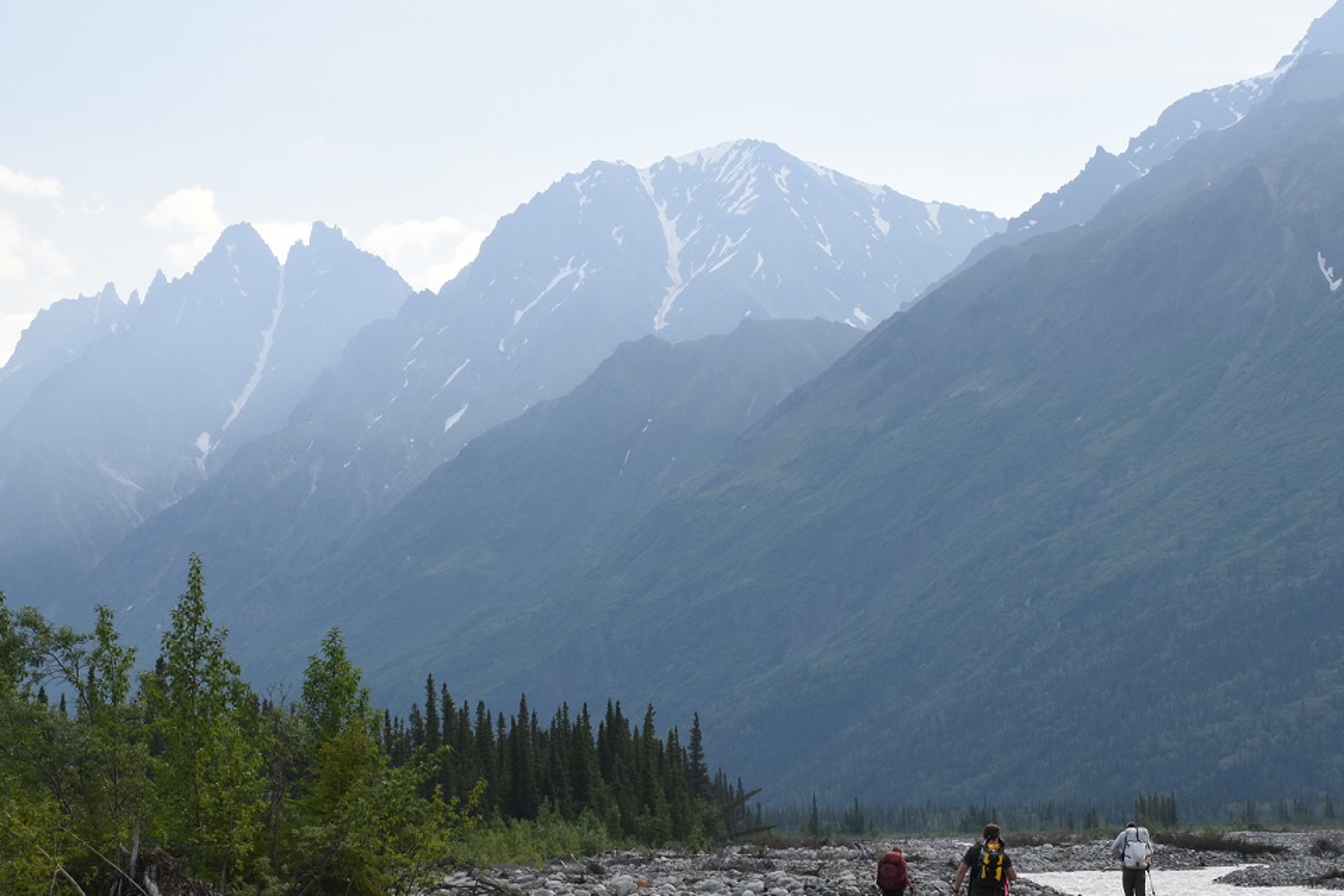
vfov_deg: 12.6
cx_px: 715
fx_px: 4069
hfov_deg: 18.8
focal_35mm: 109
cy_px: 501
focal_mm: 62
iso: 400
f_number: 18
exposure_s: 1/50
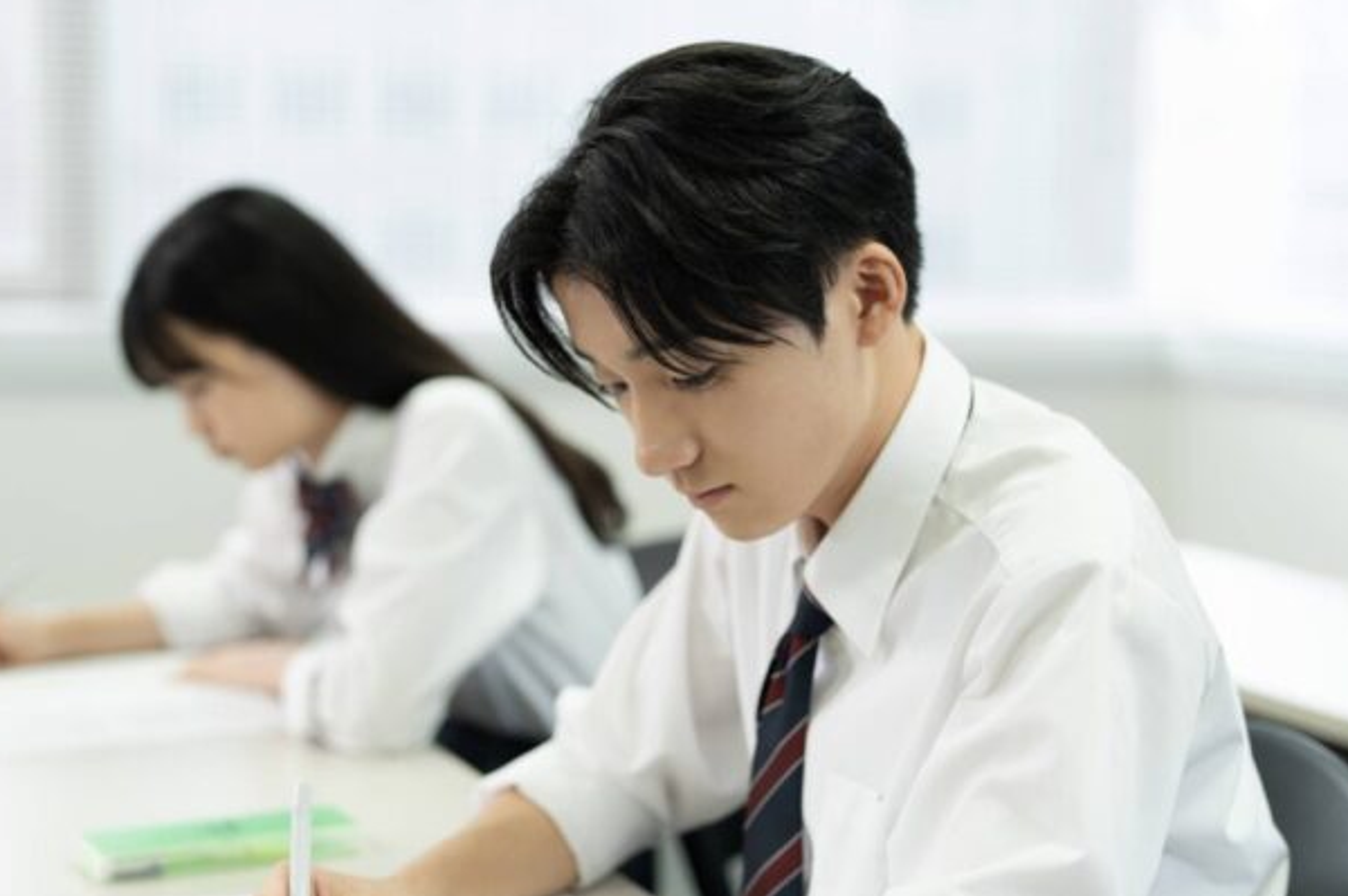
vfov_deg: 21.2
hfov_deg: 31.4
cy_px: 515
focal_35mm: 64
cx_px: 694
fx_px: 2394
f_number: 1.8
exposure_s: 1/125
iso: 250
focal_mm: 50
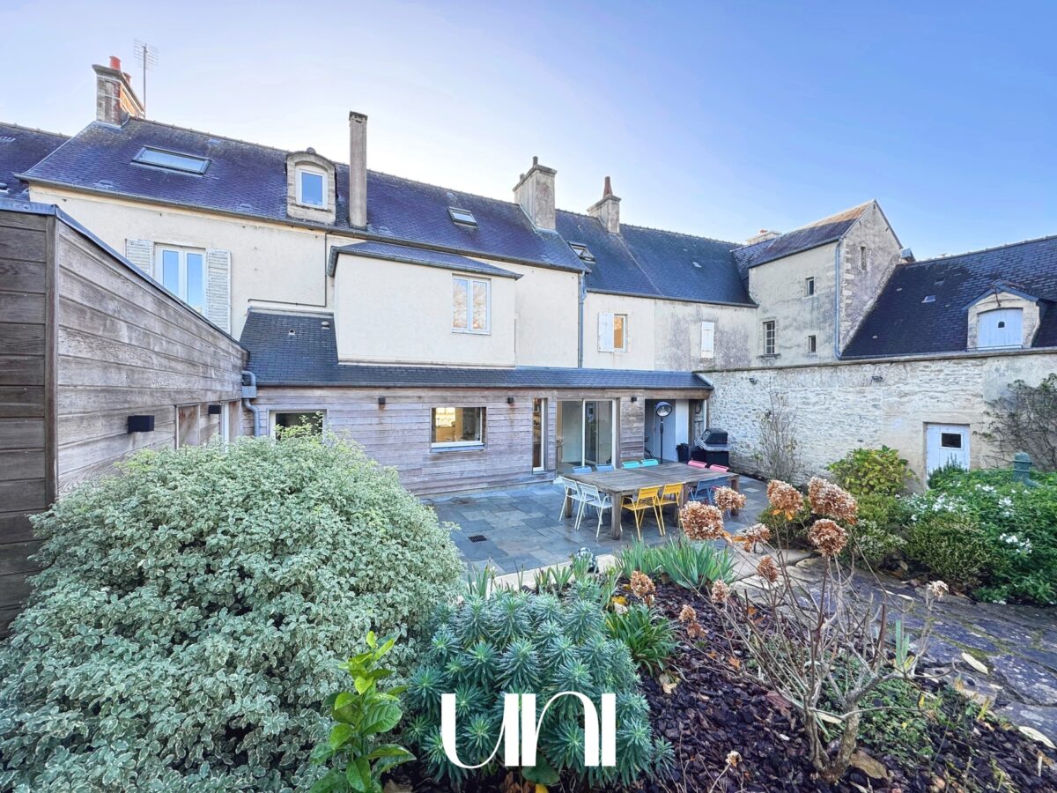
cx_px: 528
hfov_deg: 102.1
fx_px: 427
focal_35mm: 14
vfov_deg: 85.7
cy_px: 396
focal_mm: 2.22
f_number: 2.2
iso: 40
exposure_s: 1/147
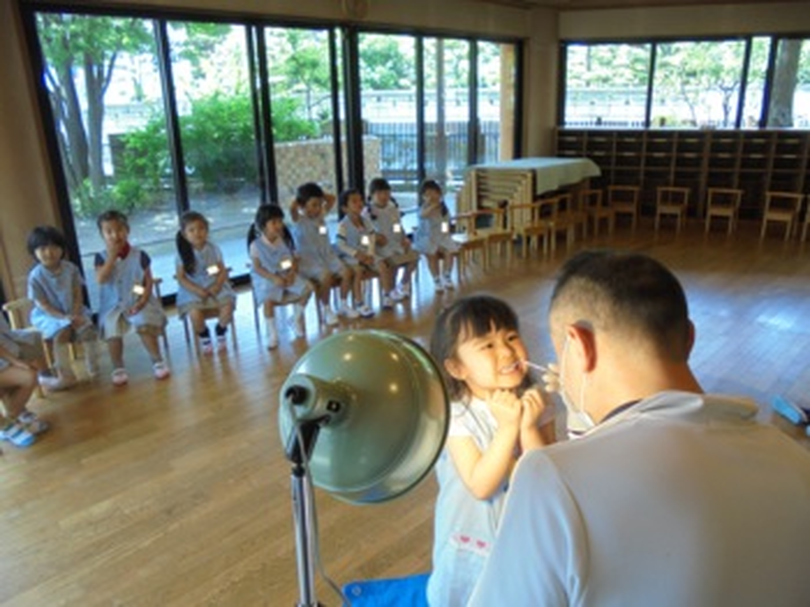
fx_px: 608
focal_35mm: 26
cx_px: 405
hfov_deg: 67.3
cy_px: 304
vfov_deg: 53.0
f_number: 3.5
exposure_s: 1/30
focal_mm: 4.6
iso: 100
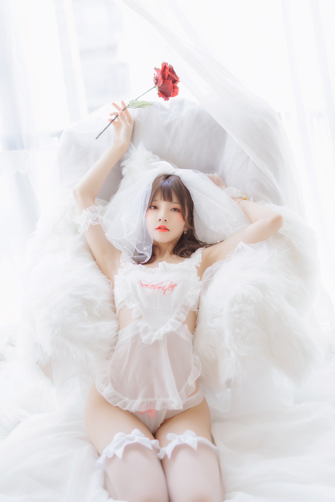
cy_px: 251
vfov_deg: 39.6
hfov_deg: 27.0
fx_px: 698
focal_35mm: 50
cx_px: 168
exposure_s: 1/200
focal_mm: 50
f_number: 2
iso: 200
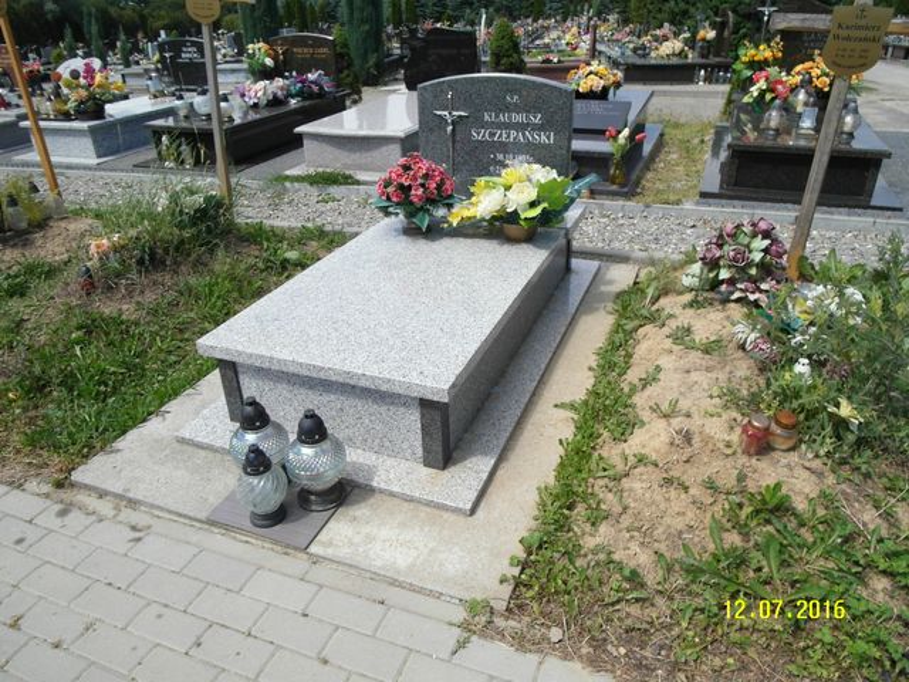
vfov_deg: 56.8
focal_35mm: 24
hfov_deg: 71.6
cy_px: 341
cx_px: 454
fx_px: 630
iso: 80
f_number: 2.8
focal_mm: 5.2
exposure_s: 1/1500
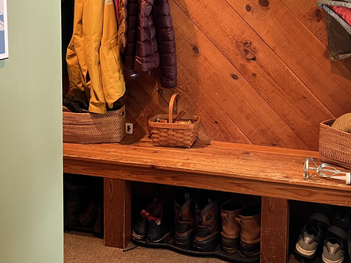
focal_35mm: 50
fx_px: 507
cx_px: 214
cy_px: 23
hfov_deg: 38.0
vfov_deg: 28.0
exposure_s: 1/60
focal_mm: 5.7
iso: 500
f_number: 1.5
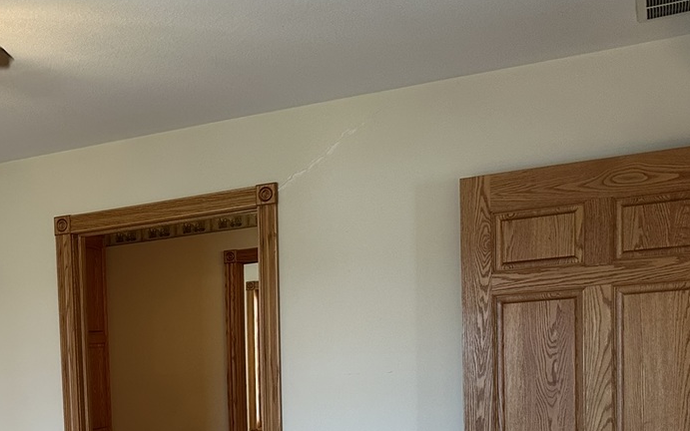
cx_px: -9
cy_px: 454
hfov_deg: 34.5
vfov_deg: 23.2
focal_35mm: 53
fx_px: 997
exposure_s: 1/120
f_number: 1.78
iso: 200
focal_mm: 6.86
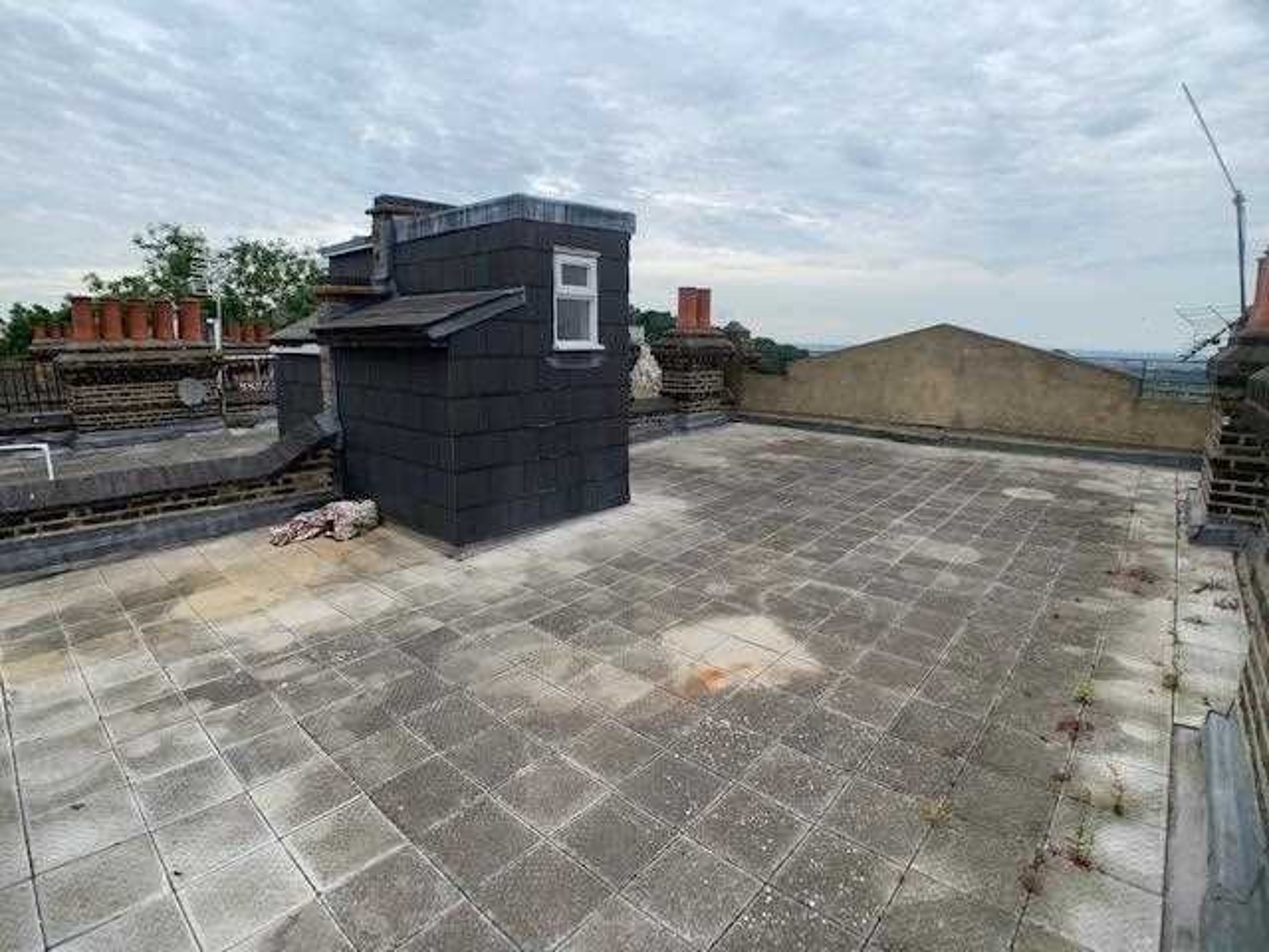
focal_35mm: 26
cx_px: 634
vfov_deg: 53.1
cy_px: 476
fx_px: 953
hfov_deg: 67.3
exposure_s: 1/759
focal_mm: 4.25
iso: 25
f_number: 1.8
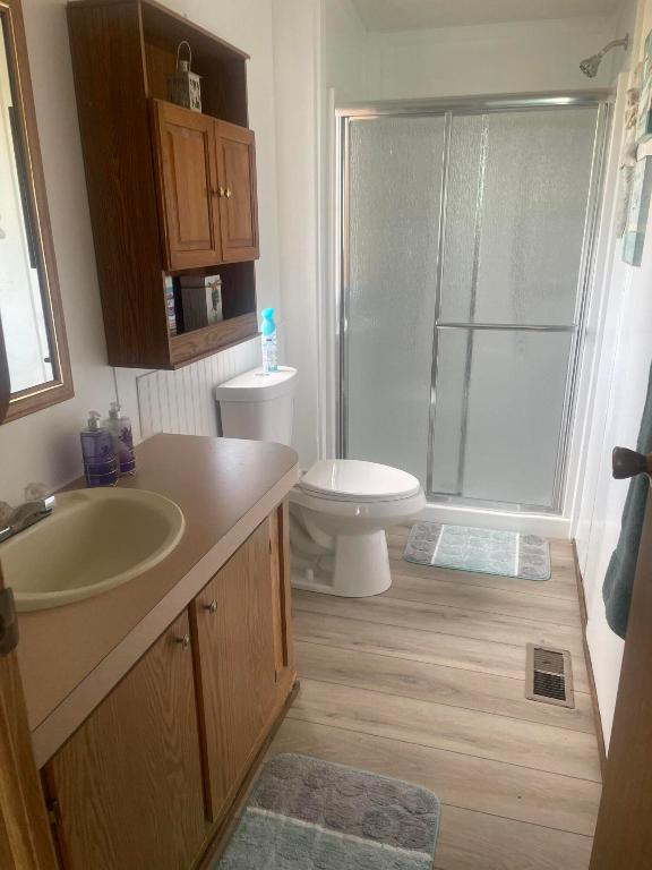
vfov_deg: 67.3
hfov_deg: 53.1
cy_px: 435
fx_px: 653
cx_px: 326
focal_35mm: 26
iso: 125
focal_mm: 4.2
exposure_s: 1/121
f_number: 1.6
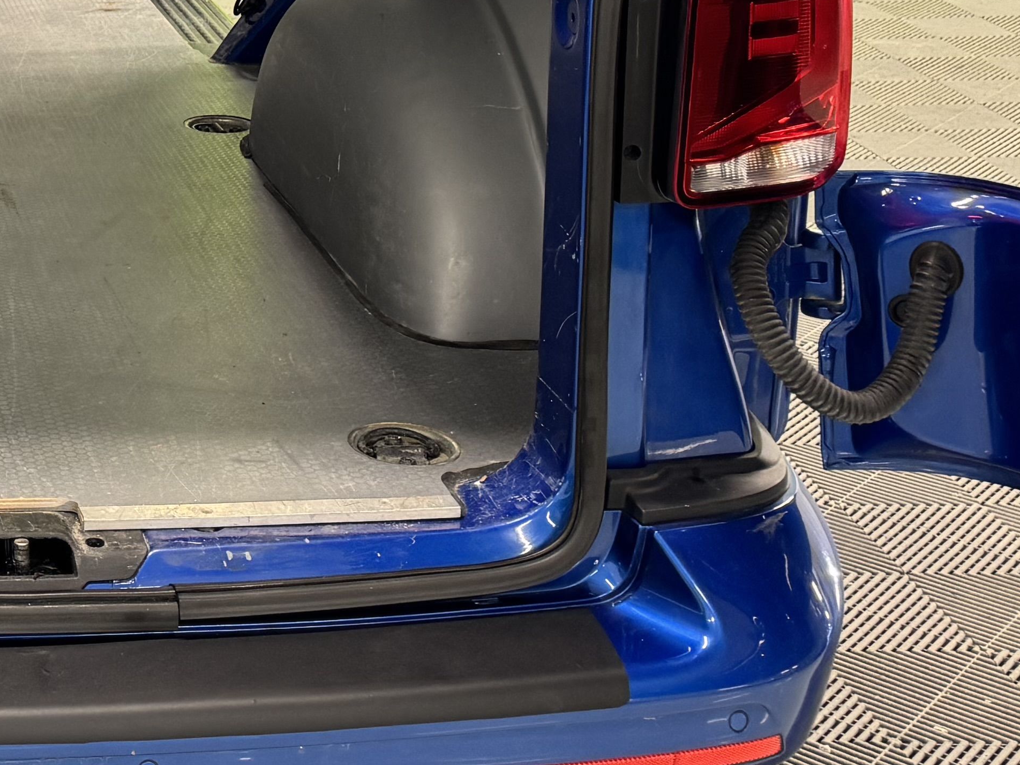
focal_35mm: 72
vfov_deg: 19.6
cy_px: -67
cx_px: -281
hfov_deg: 24.0
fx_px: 2122
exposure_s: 1/50
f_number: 1.78
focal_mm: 6.76
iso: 200
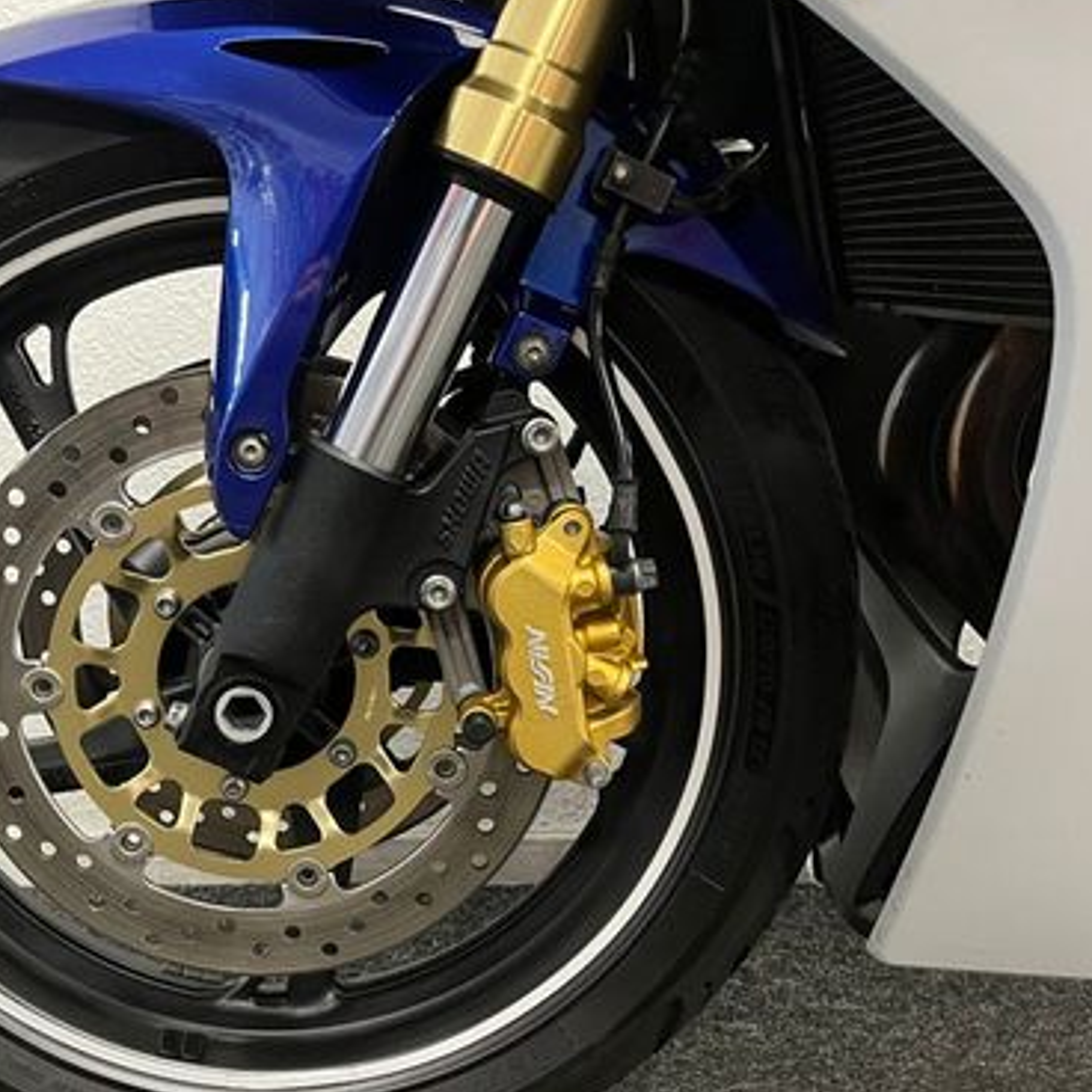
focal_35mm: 40
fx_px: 1428
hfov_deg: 41.2
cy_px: 579
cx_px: 344
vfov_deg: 41.8
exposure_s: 1/50
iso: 400
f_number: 1.6
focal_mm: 5.1
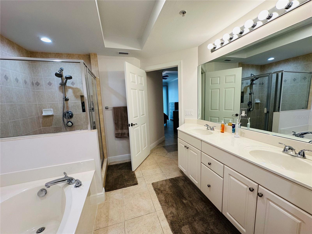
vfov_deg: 85.7
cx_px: 156
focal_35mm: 14
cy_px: 117
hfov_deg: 102.1
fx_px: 126
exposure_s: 1/120
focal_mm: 2.22
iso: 125
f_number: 2.2
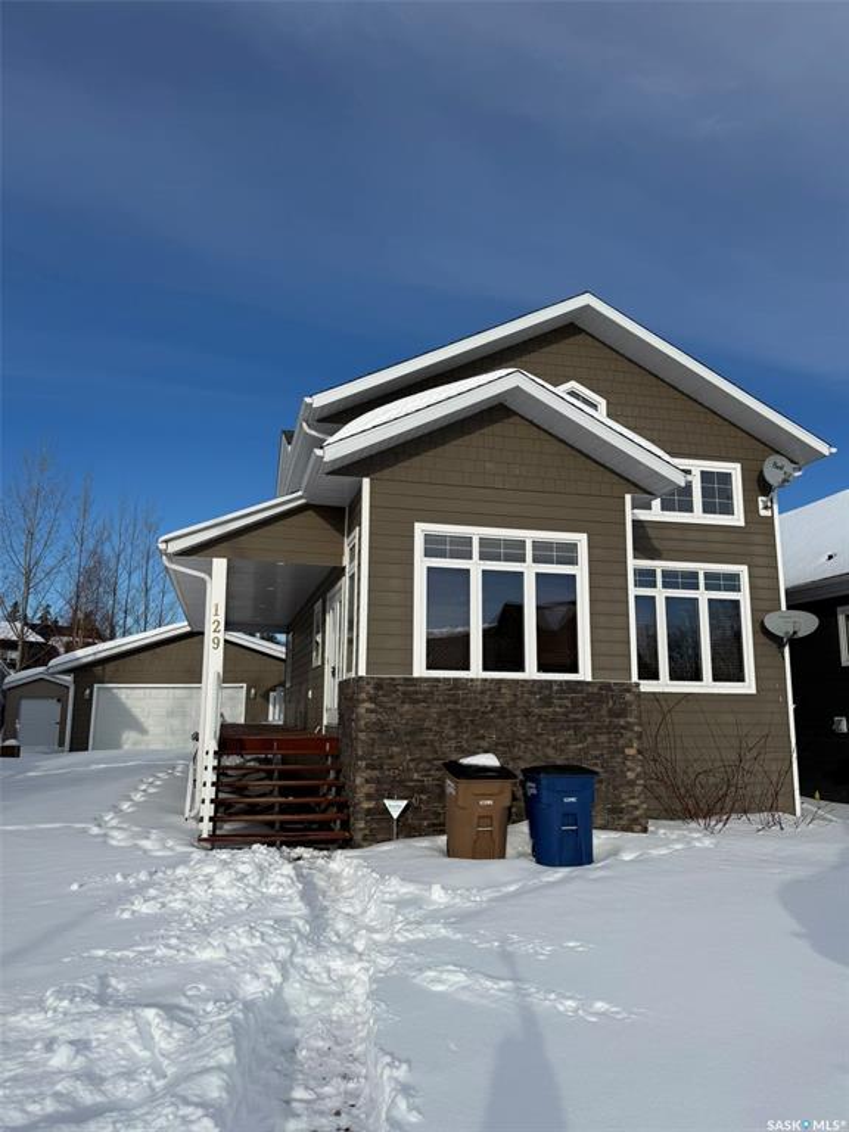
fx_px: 785
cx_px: 424
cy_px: 566
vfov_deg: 71.6
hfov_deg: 56.8
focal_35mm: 24
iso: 80
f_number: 1.78
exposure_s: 1/6711
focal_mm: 6.76
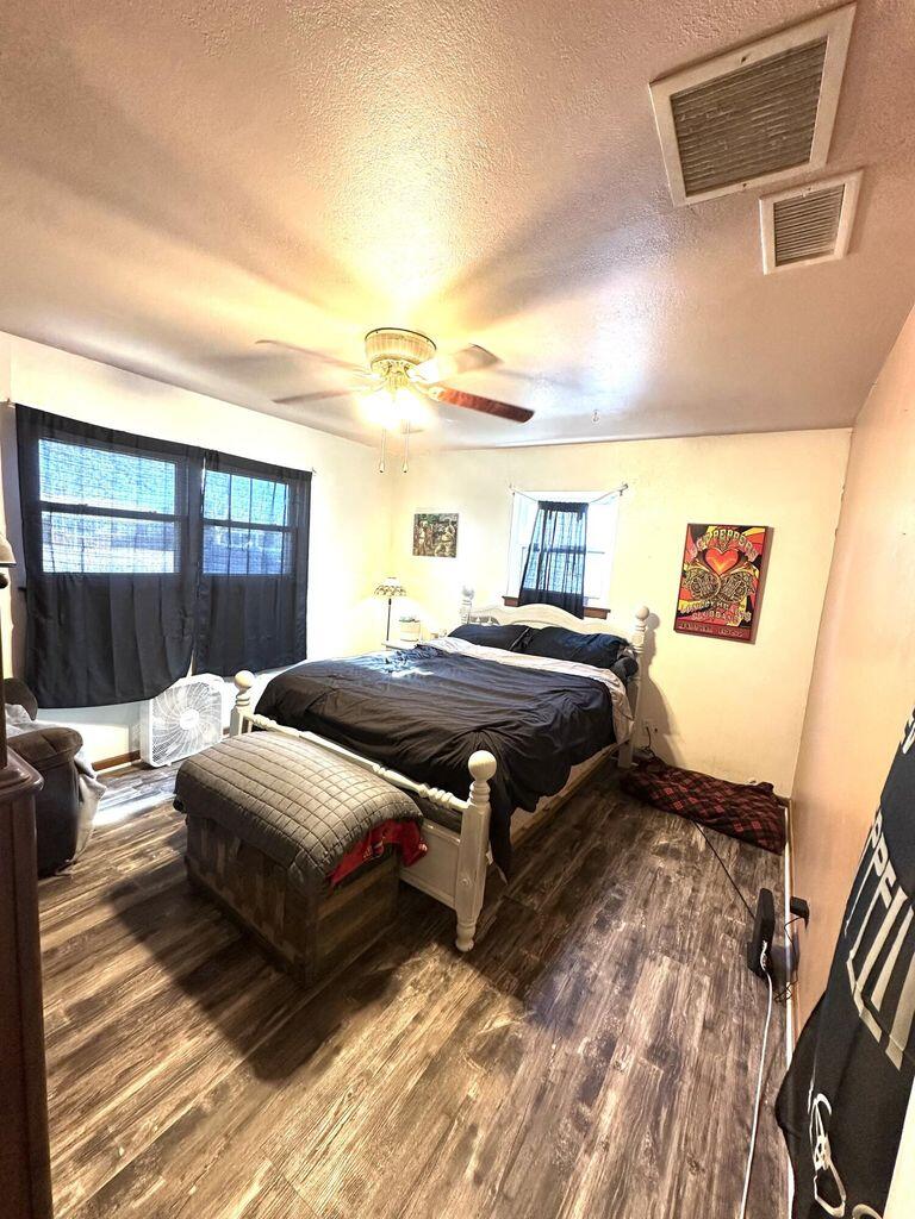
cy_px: 610
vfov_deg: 102.1
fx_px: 493
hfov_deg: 85.7
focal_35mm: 14
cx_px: 458
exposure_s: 1/60
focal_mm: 2.22
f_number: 2.2
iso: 200
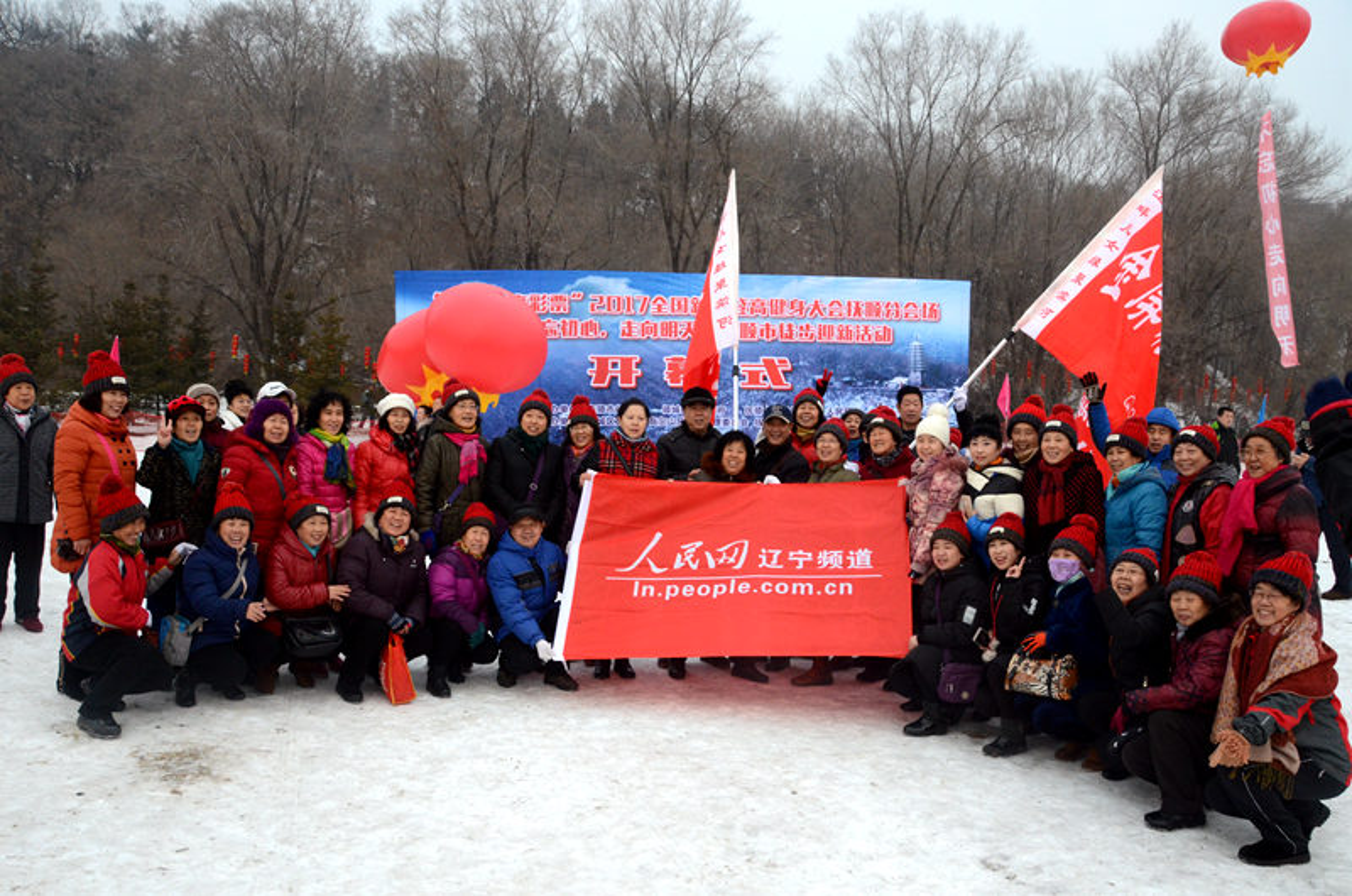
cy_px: 448
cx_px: 676
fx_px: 1012
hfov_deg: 67.5
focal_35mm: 27
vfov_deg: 47.7
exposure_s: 1/250
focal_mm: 18
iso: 1250
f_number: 9
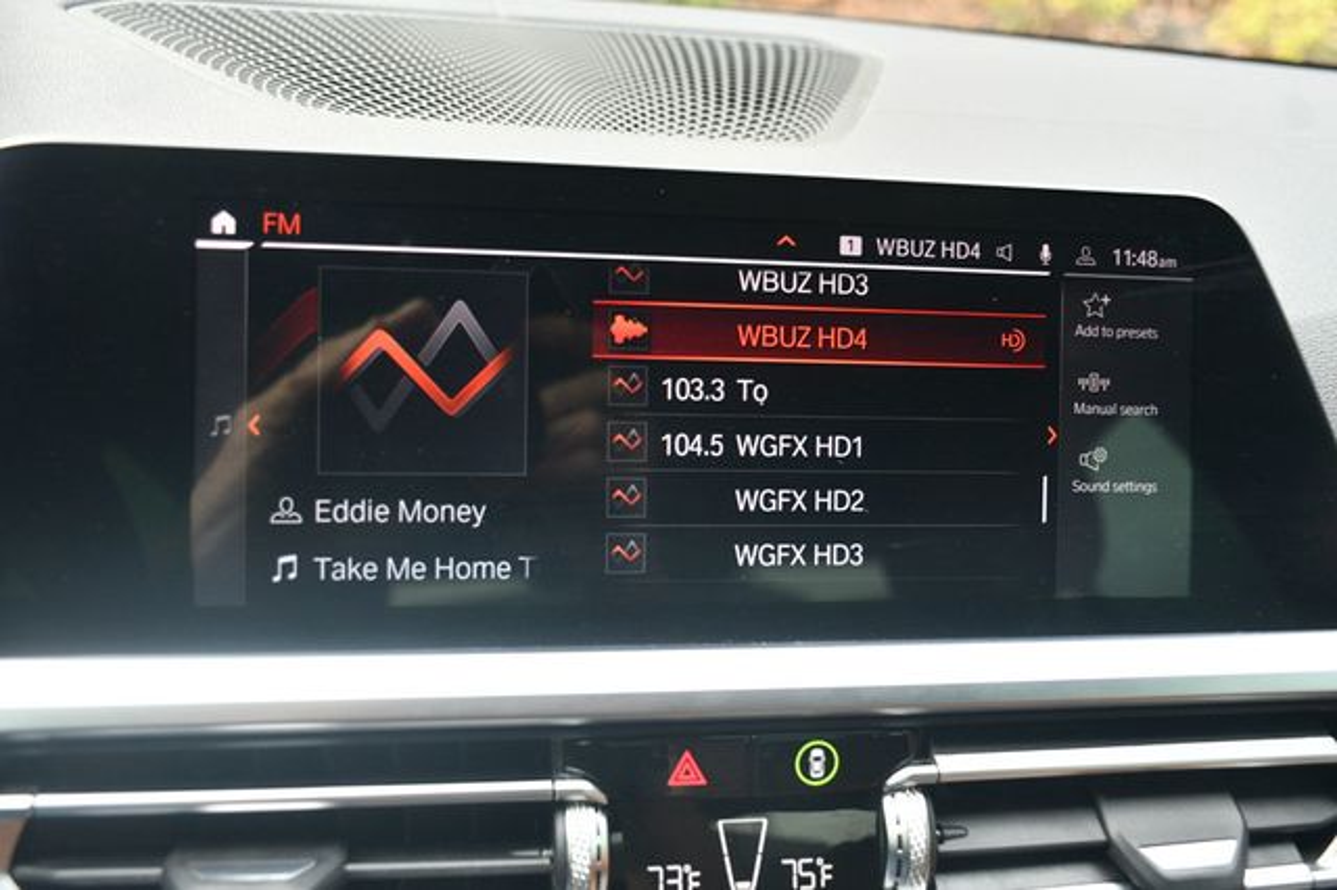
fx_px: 1262
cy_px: 445
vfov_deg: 38.8
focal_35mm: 34
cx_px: 668
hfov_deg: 55.8
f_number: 3.8
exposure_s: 1/250
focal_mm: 23
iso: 800
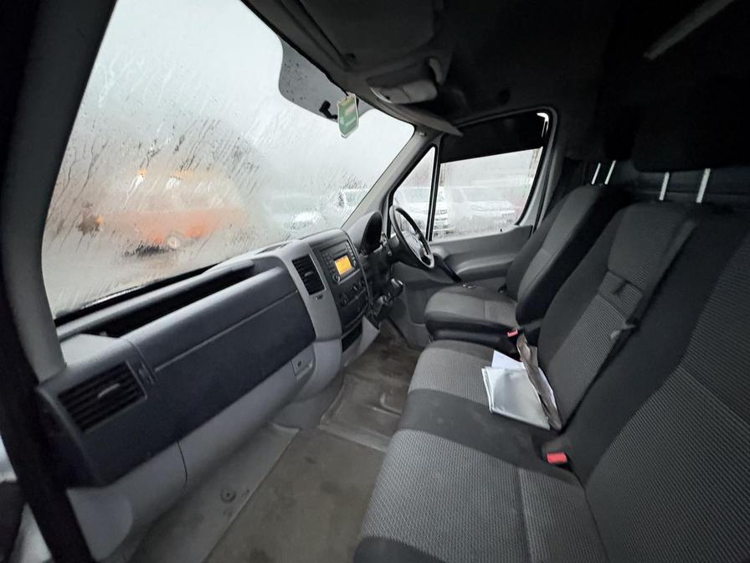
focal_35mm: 14
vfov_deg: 85.7
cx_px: 375
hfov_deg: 102.1
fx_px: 303
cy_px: 282
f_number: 2.2
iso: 1000
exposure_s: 1/38
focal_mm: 2.22
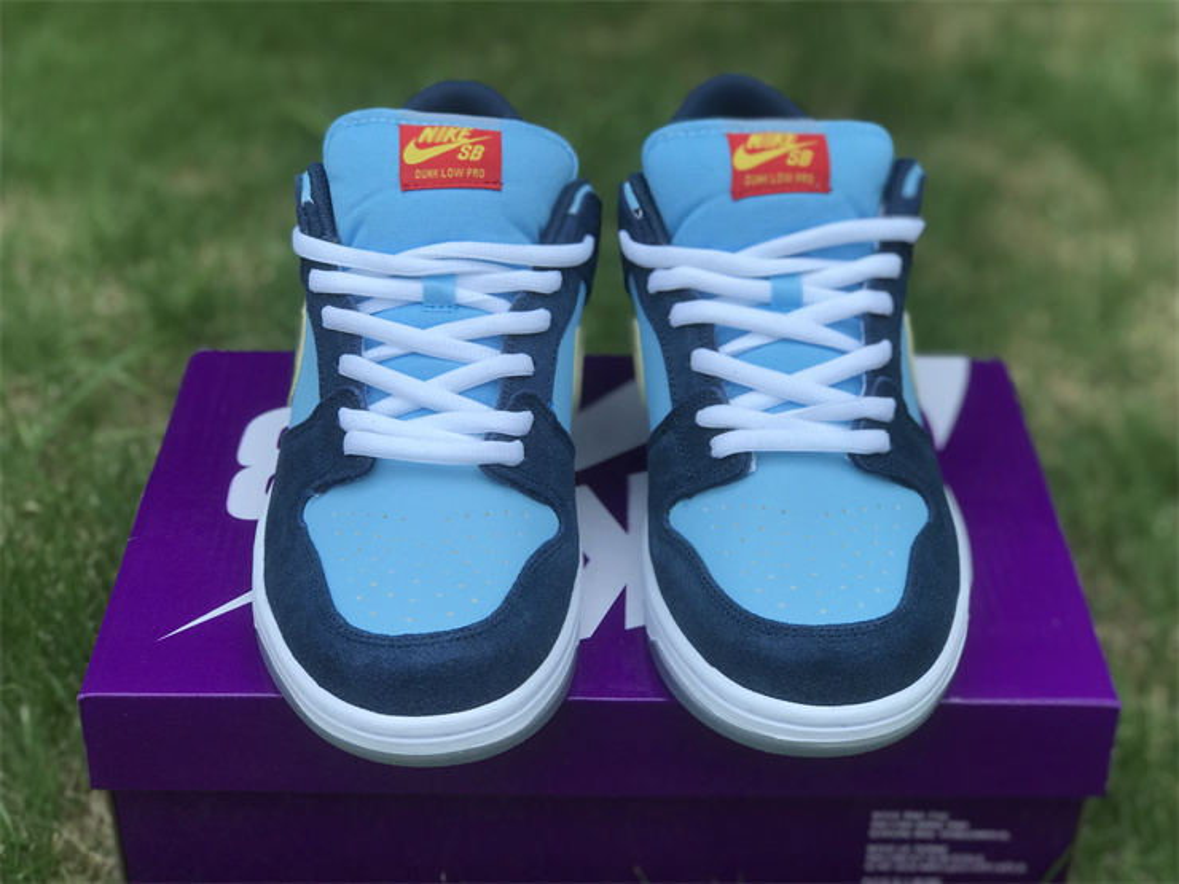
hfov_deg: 33.8
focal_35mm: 57
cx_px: 590
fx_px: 1941
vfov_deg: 25.7
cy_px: 442
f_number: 2.8
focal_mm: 6.6
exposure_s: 1/451
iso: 20
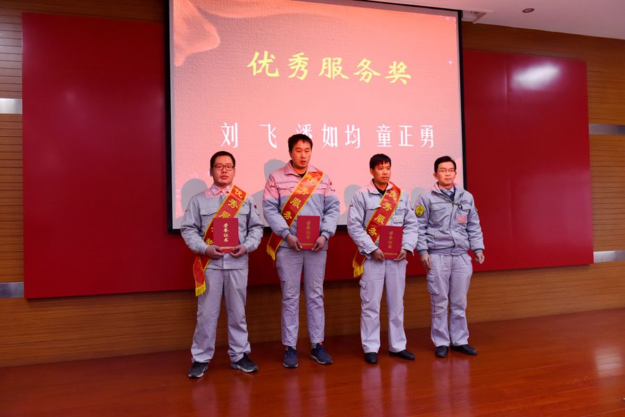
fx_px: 503
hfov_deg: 63.7
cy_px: 208
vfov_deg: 45.0
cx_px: 312
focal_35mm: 29
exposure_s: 1/100
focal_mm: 29
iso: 1250
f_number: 5
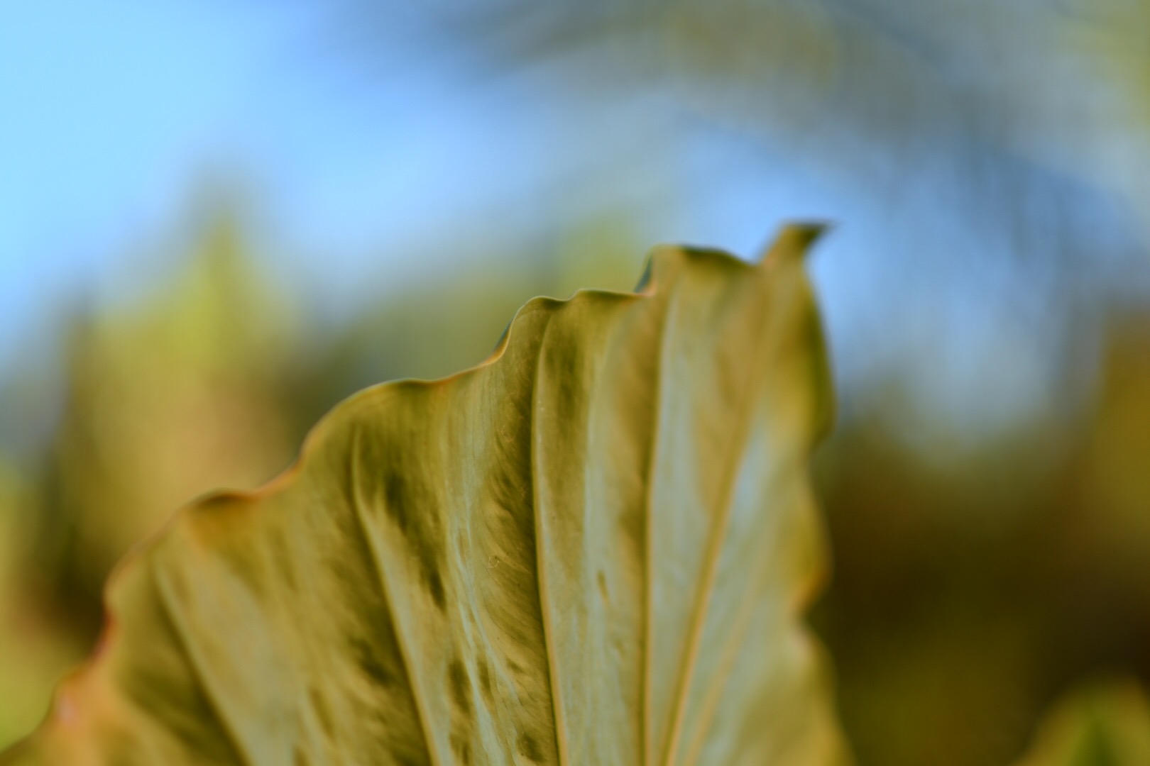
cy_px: 383
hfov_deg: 16.1
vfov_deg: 10.8
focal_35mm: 127
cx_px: 575
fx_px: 4057
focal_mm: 85
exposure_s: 1/1600
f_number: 1.8
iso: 100
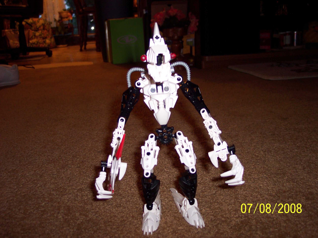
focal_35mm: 38
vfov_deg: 37.7
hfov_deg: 49.0
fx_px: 349
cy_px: 119
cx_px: 159
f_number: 2.8
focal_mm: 8
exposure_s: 1/30
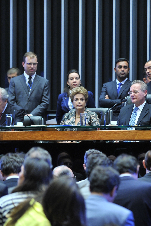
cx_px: 137
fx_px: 1327
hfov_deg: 6.5
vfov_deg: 9.8
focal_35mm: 211
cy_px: 113
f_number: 2.8
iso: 800
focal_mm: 140
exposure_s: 1/60
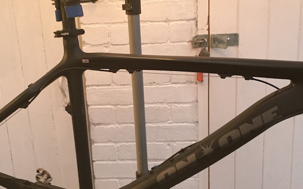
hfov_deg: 45.2
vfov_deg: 29.2
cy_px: 103
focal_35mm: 44
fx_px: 363
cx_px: 131
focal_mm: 4.15
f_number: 2.2
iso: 250
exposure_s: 1/20
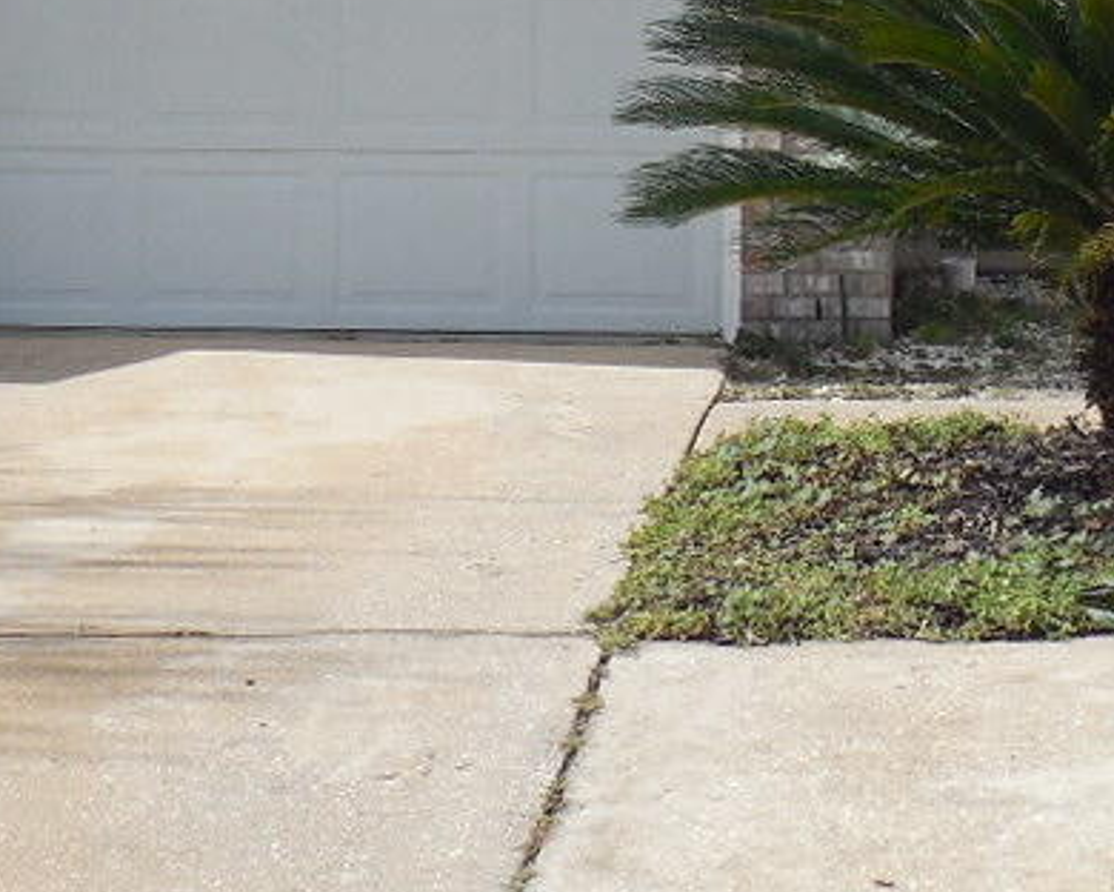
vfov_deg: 15.0
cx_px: 706
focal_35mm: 100
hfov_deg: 19.1
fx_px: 3297
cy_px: -69
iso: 125
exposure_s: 1/400
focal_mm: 4.5
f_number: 6.6
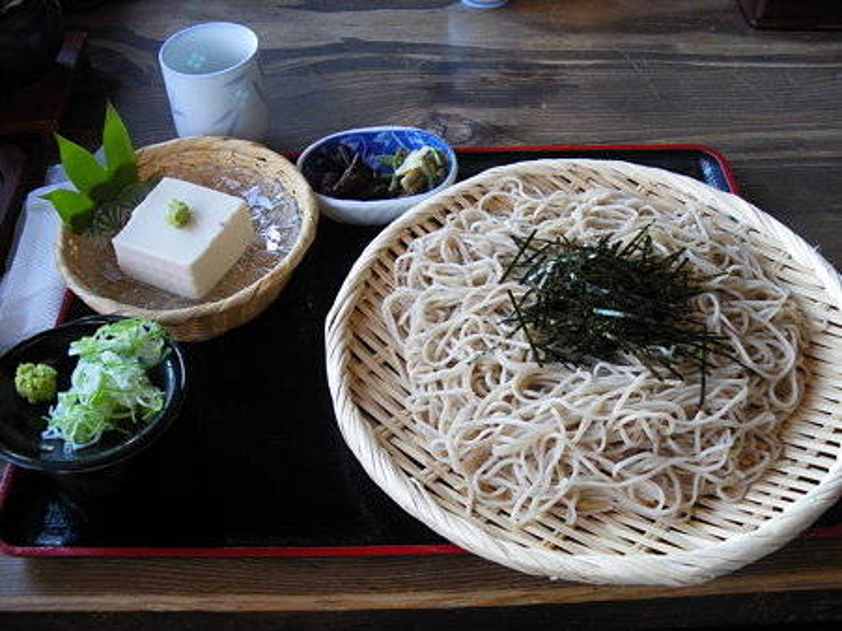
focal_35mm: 36
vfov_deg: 39.6
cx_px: 421
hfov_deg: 51.4
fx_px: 875
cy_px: 316
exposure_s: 1/50
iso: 250
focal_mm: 6.3
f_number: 3.5
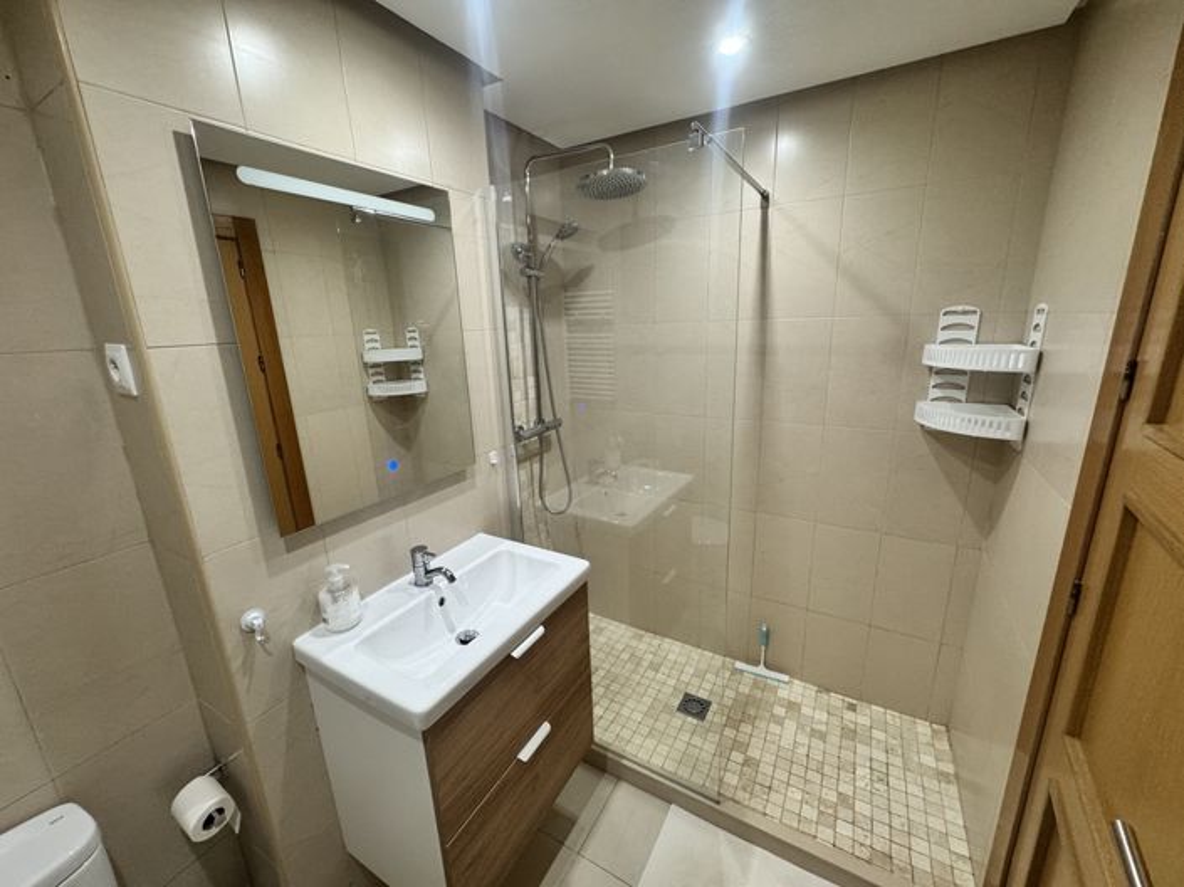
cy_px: 444
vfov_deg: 85.6
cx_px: 592
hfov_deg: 102.1
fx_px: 479
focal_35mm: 14
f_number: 2.2
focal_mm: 2.22
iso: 200
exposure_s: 1/50
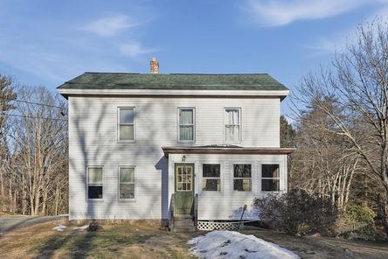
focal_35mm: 27
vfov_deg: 47.9
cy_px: 128
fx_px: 291
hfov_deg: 67.4
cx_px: 190
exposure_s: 1/4000
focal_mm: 16
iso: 400
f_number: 7.1
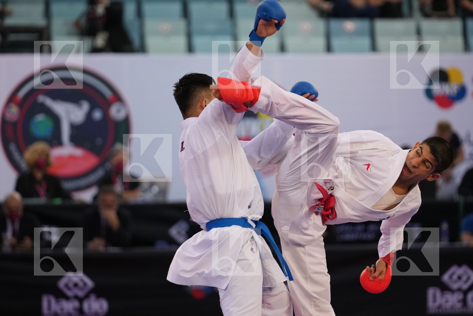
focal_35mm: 295
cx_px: 236
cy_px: 158
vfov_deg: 4.7
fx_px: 3876
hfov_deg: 7.0
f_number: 2.8
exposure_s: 1/1000
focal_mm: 197
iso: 2000
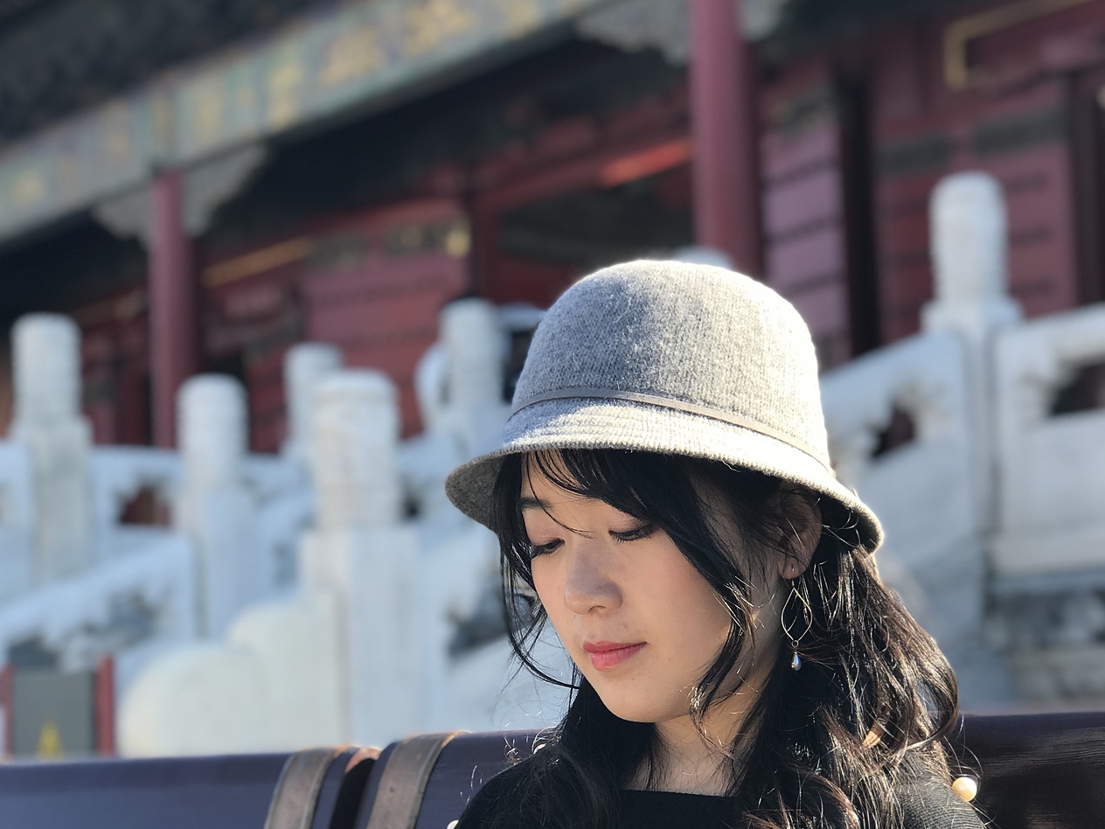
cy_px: 661
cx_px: 548
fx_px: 2458
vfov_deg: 19.0
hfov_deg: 25.3
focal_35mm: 77
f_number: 2.8
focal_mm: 6.6
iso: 20
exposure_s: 1/227
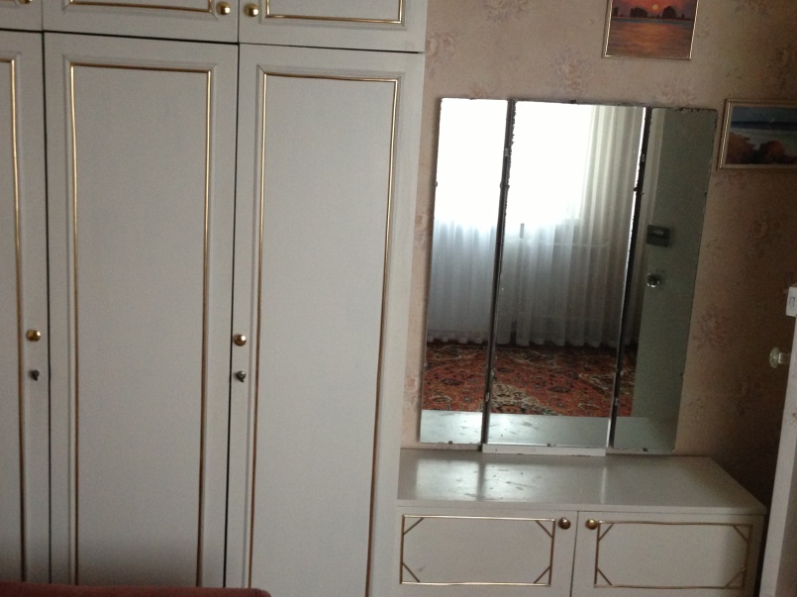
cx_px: 357
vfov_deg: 34.3
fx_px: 967
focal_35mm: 42
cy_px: 284
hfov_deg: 44.7
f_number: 2.4
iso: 200
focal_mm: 4.13
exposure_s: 1/20
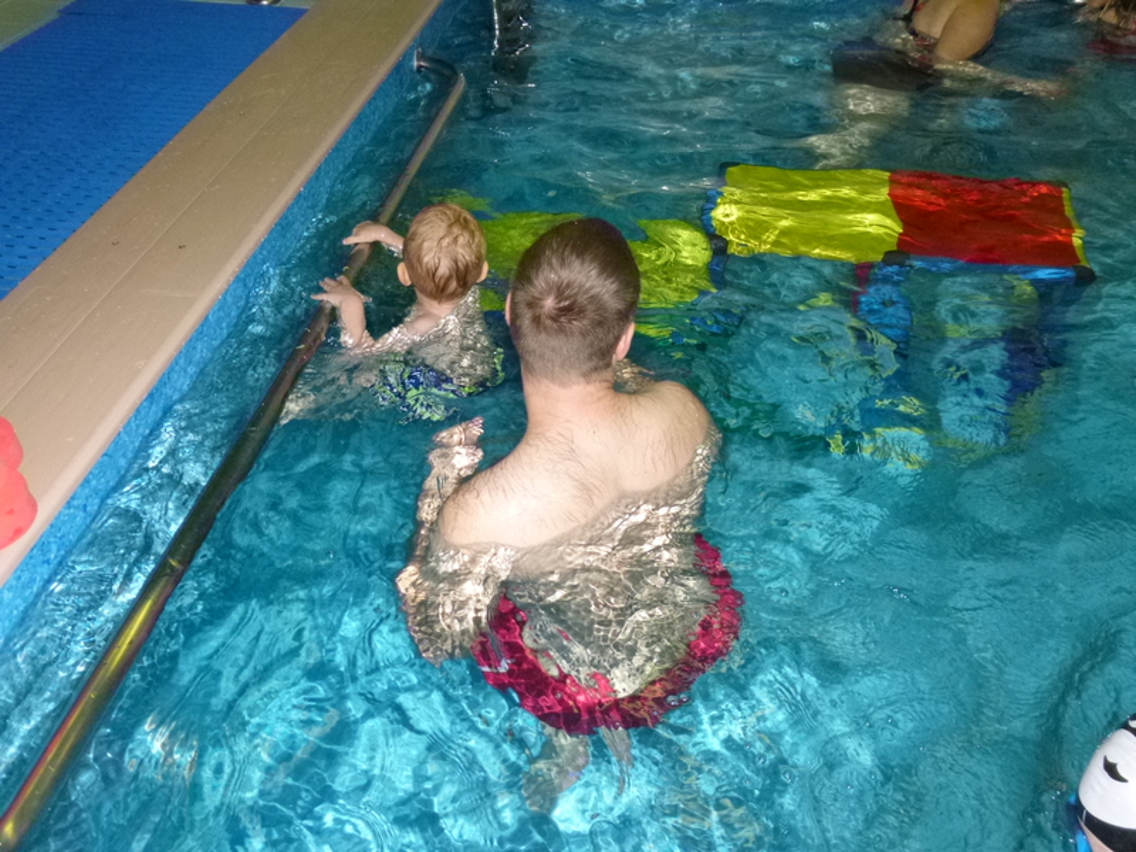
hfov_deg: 61.7
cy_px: 426
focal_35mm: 29
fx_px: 952
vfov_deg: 48.2
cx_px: 568
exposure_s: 1/125
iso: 400
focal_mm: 5.2
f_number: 3.3
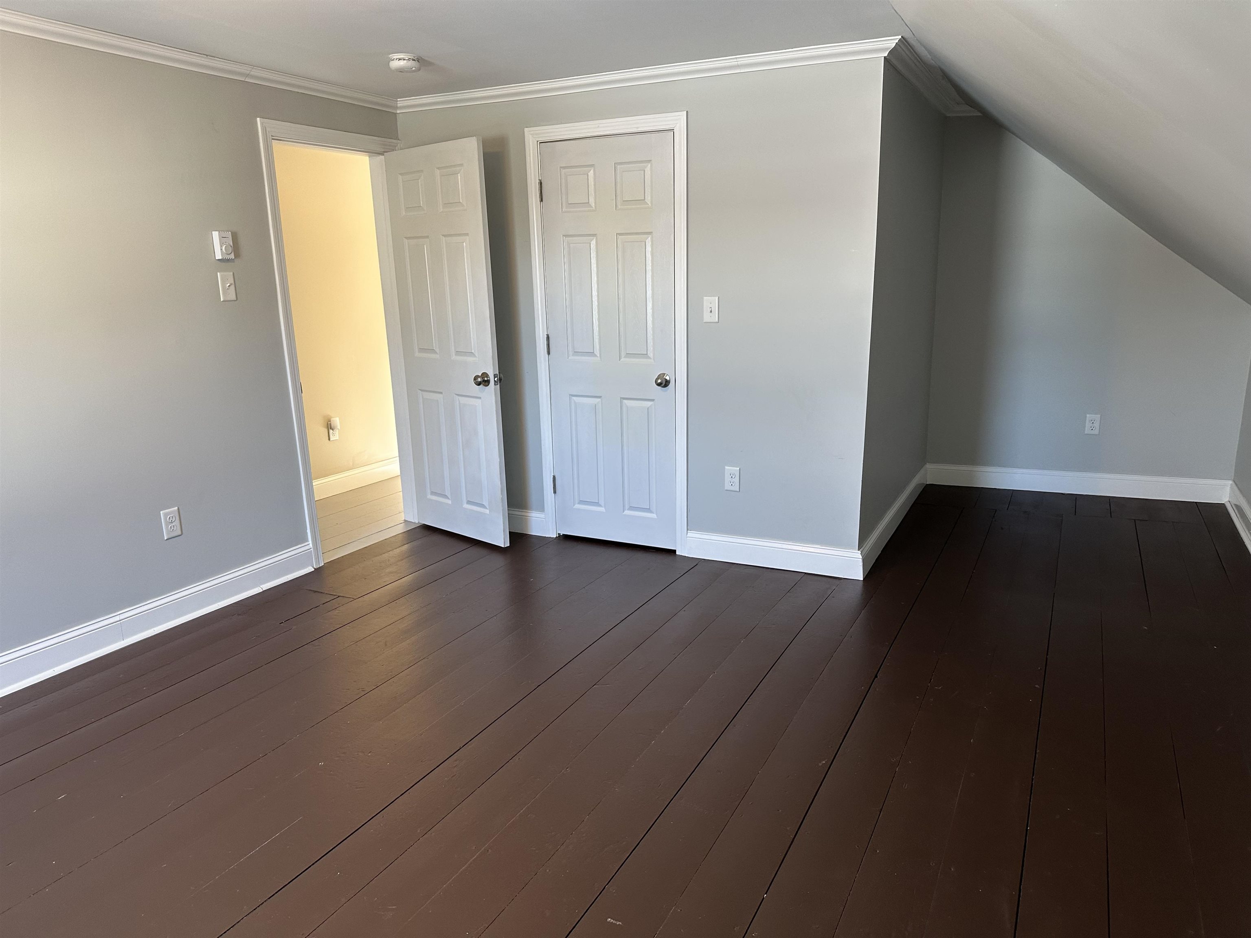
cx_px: 626
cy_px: 469
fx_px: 867
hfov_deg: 71.6
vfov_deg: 56.8
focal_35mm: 24
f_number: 1.78
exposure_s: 1/60
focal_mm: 6.86
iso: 125
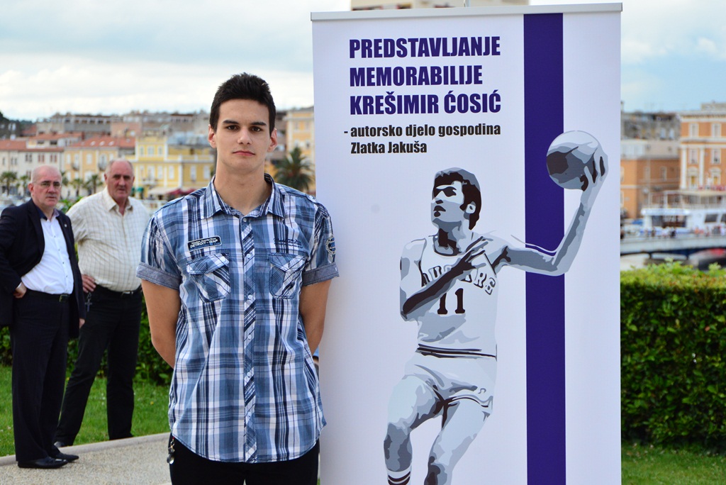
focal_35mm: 78
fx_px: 1574
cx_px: 363
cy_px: 242
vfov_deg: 17.5
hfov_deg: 26.0
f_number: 6.3
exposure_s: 1/1600
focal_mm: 78
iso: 2000
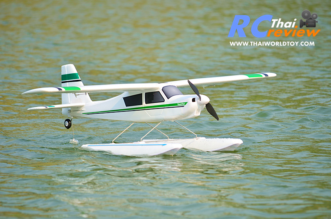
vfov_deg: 4.6
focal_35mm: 300
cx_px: 166
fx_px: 2751
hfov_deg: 6.9
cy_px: 110
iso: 125
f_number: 5.6
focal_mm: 200
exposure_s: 1/320
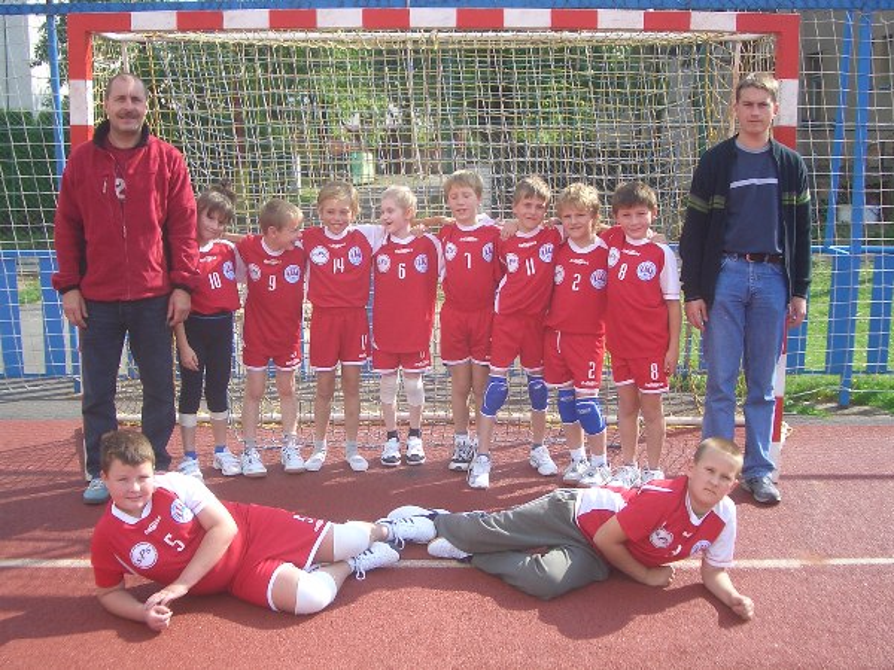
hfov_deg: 45.8
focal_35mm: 41
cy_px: 335
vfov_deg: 35.1
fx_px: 1059
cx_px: 447
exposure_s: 1/500
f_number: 2.8
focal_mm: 6.8
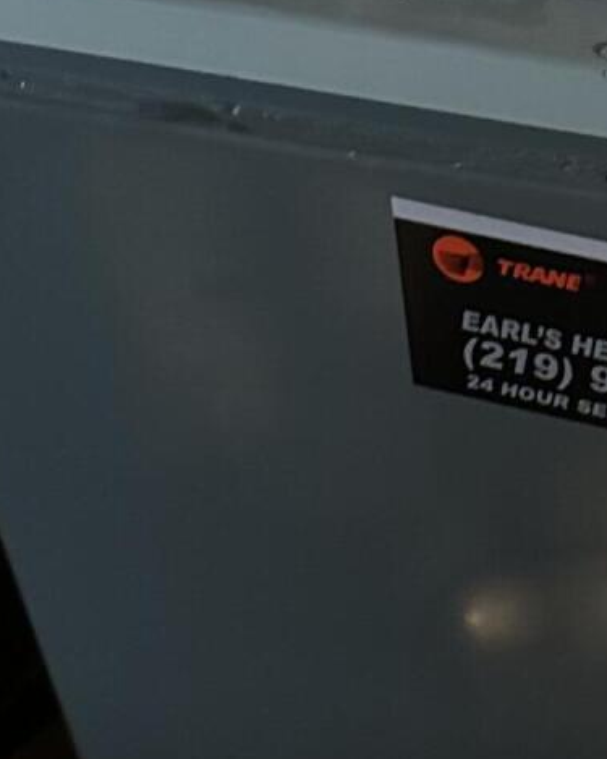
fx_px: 2246
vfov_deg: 19.2
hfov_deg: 14.4
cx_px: 887
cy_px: 458
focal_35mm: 100
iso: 1000
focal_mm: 6.86
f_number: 1.78
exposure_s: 1/30
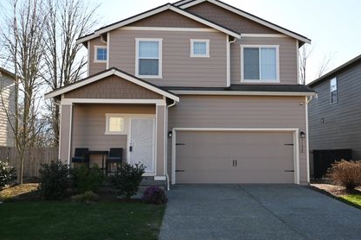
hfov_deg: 53.0
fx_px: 361
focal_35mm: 36
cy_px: 119
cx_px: 204
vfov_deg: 36.9
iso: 160
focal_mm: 20
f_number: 5.6
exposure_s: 1/250
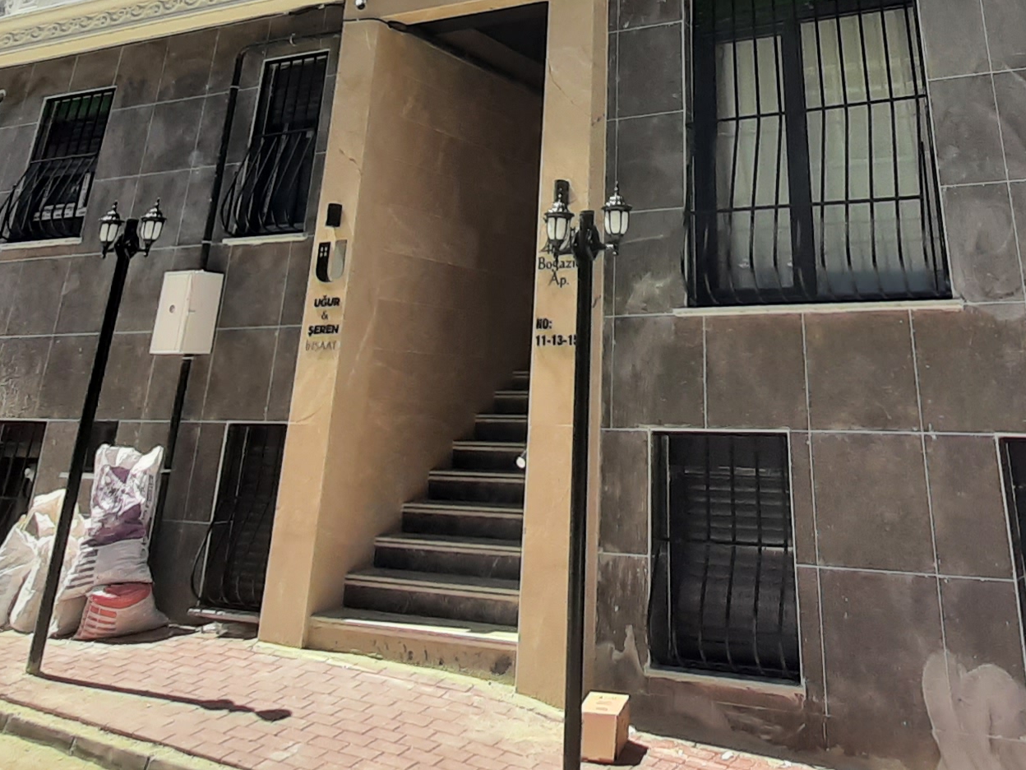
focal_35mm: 34
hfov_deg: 53.4
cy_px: -120
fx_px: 1008
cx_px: 637
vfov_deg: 34.6
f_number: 2.2
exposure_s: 1/875
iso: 40
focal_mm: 1.42
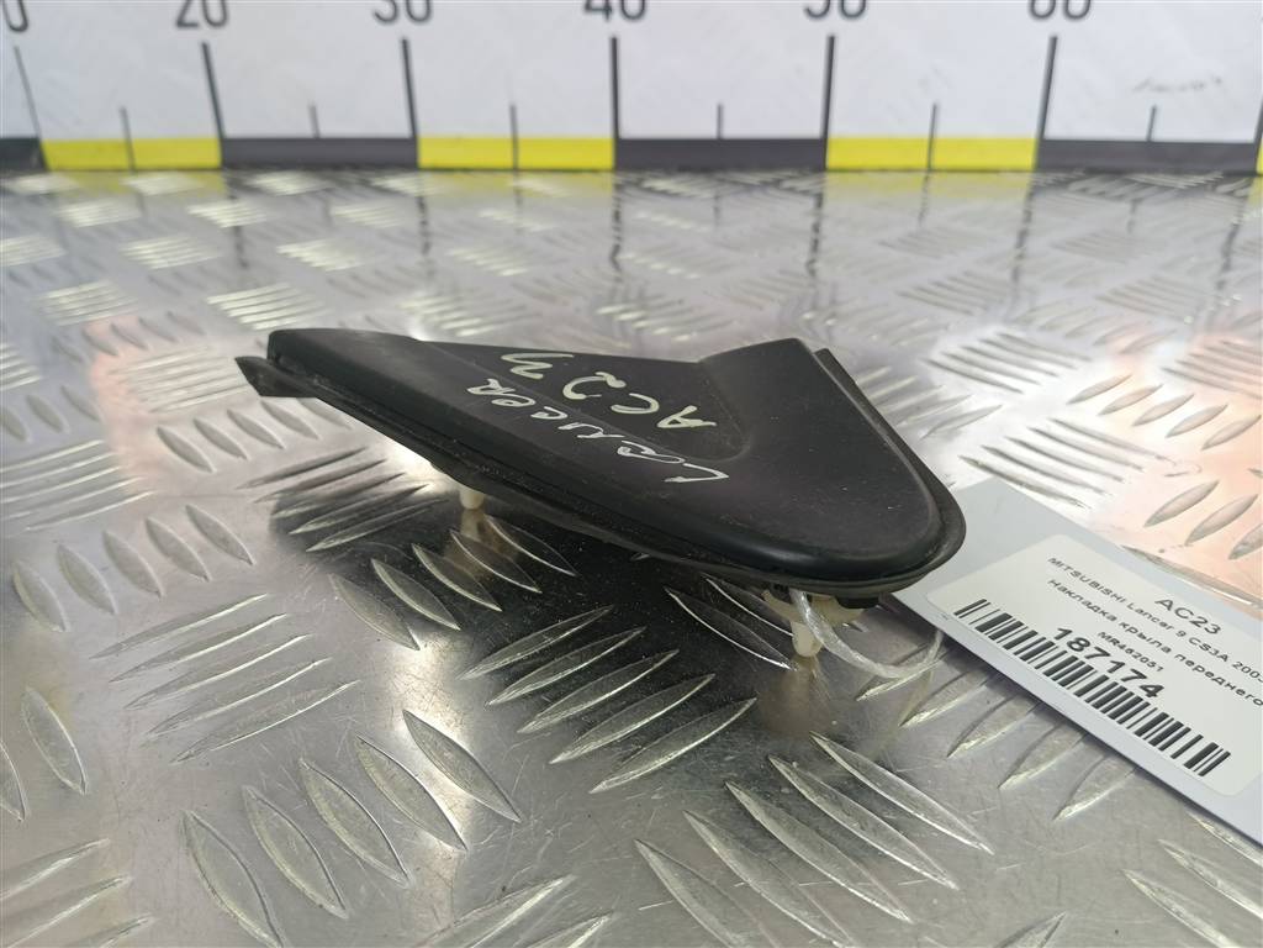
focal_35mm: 27
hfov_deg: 65.3
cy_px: 474
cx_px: 632
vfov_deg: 51.4
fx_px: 985
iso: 92
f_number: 1.6
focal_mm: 4.11
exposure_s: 1/50
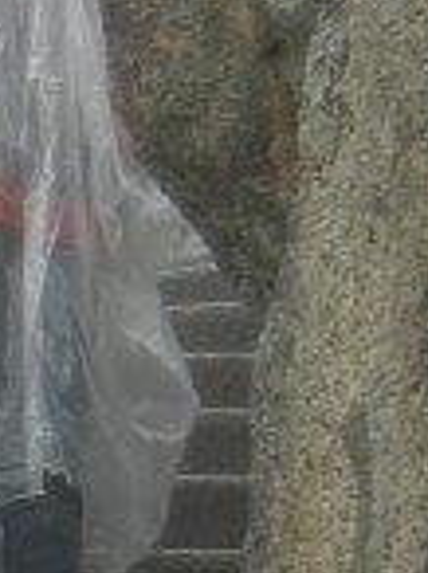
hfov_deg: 6.9
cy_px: 326
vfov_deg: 9.4
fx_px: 3489
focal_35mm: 211
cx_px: -283
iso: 160
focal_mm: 5.4
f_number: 3.5
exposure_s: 1/416
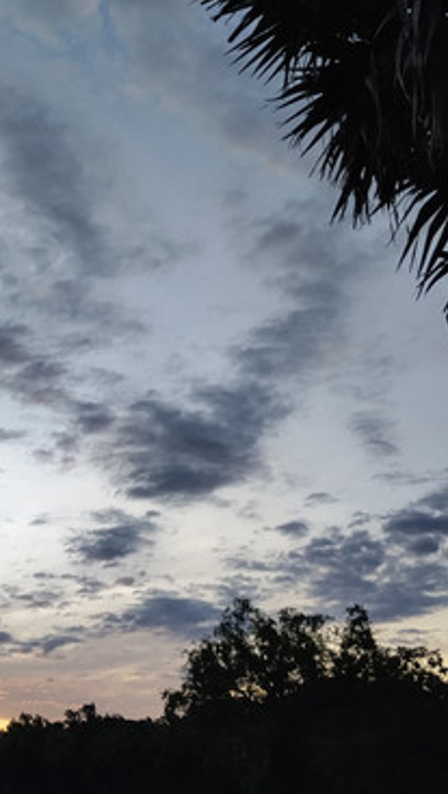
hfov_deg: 27.0
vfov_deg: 47.3
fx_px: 906
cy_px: 395
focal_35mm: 43
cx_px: 67
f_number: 1.8
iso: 50
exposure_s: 1/218
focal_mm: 4.22
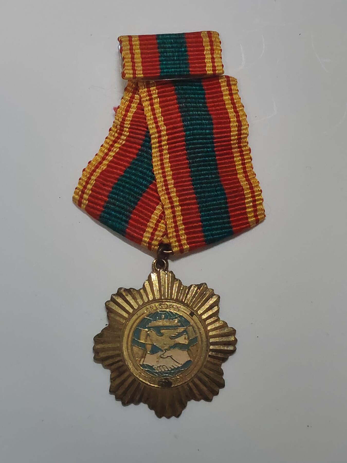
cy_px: 232
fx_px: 909
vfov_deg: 28.6
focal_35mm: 68
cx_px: 174
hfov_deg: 21.6
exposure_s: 1/50
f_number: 1.95
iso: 640
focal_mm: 5.52
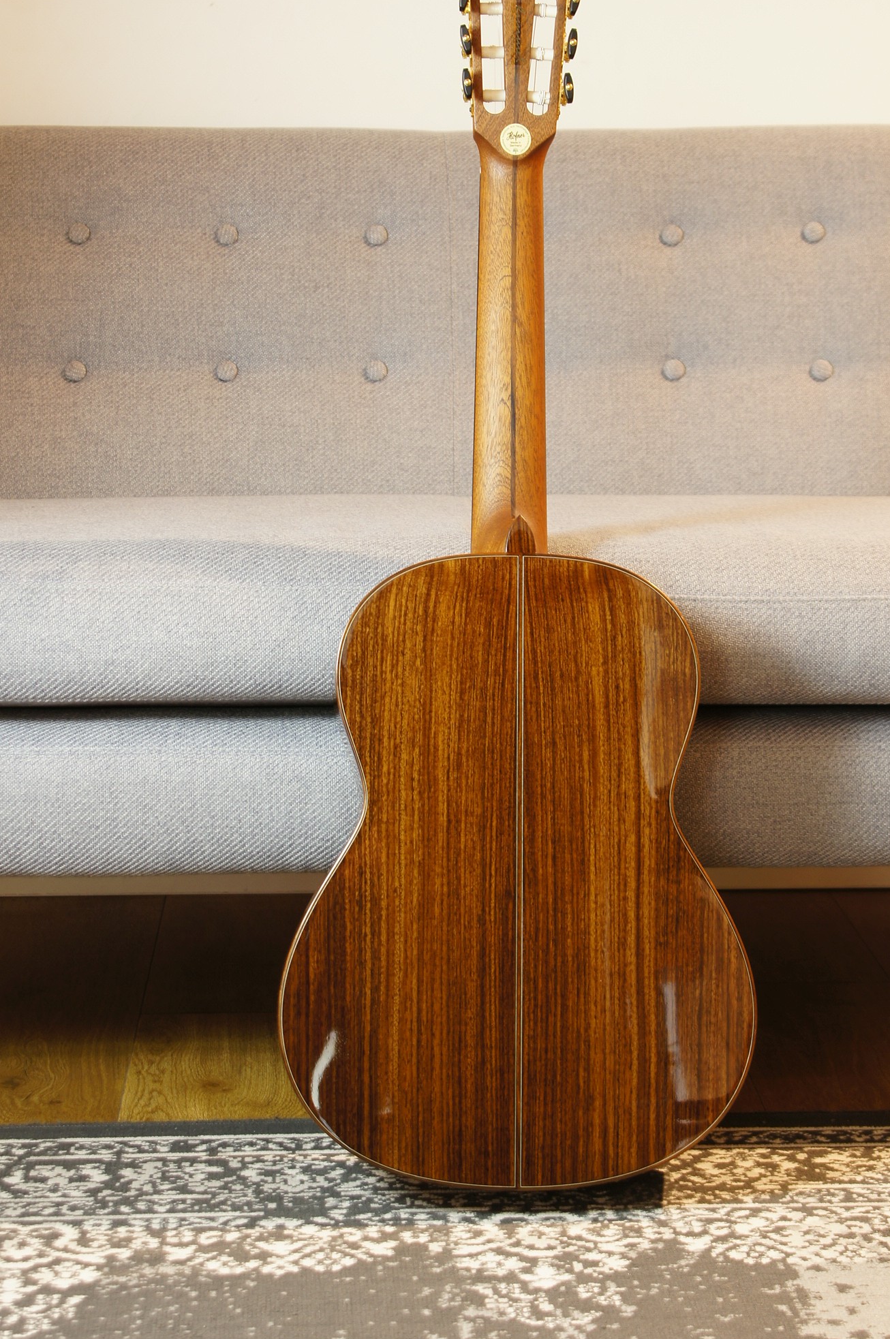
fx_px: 2920
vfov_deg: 25.8
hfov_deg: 17.3
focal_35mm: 79
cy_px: 609
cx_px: 485
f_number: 5
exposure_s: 1/6
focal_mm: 45
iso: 100
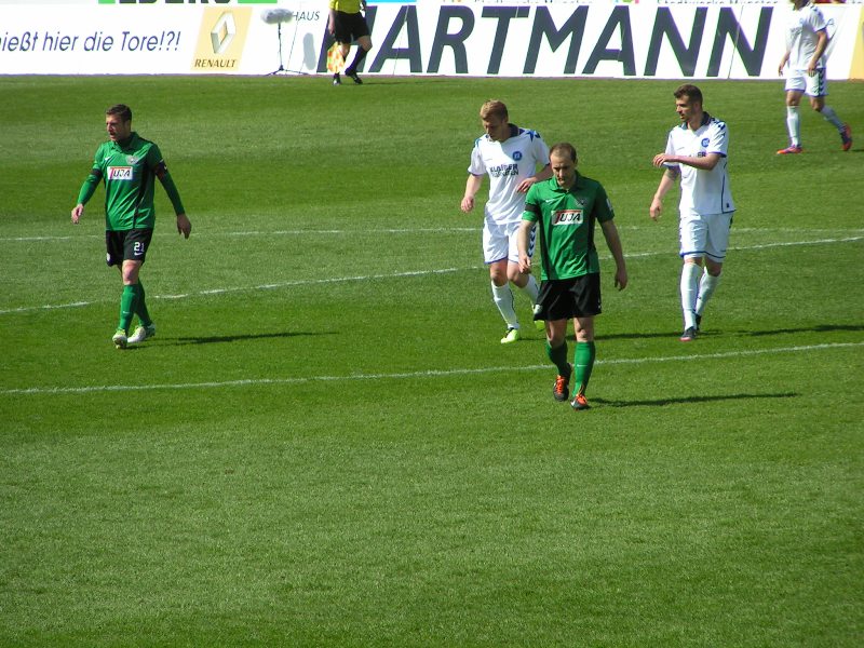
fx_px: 9485
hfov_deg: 5.2
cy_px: 324
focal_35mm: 380
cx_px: 432
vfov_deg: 3.9
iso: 50
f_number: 4
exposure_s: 1/800
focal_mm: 58
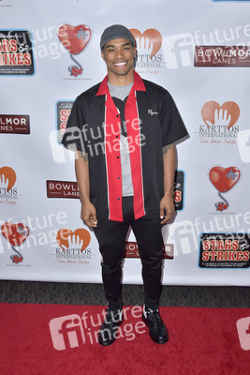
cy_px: 188
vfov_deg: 58.7
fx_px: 333
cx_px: 125
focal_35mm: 32
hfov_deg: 41.1
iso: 320
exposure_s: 1/250
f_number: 7.1
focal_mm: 32
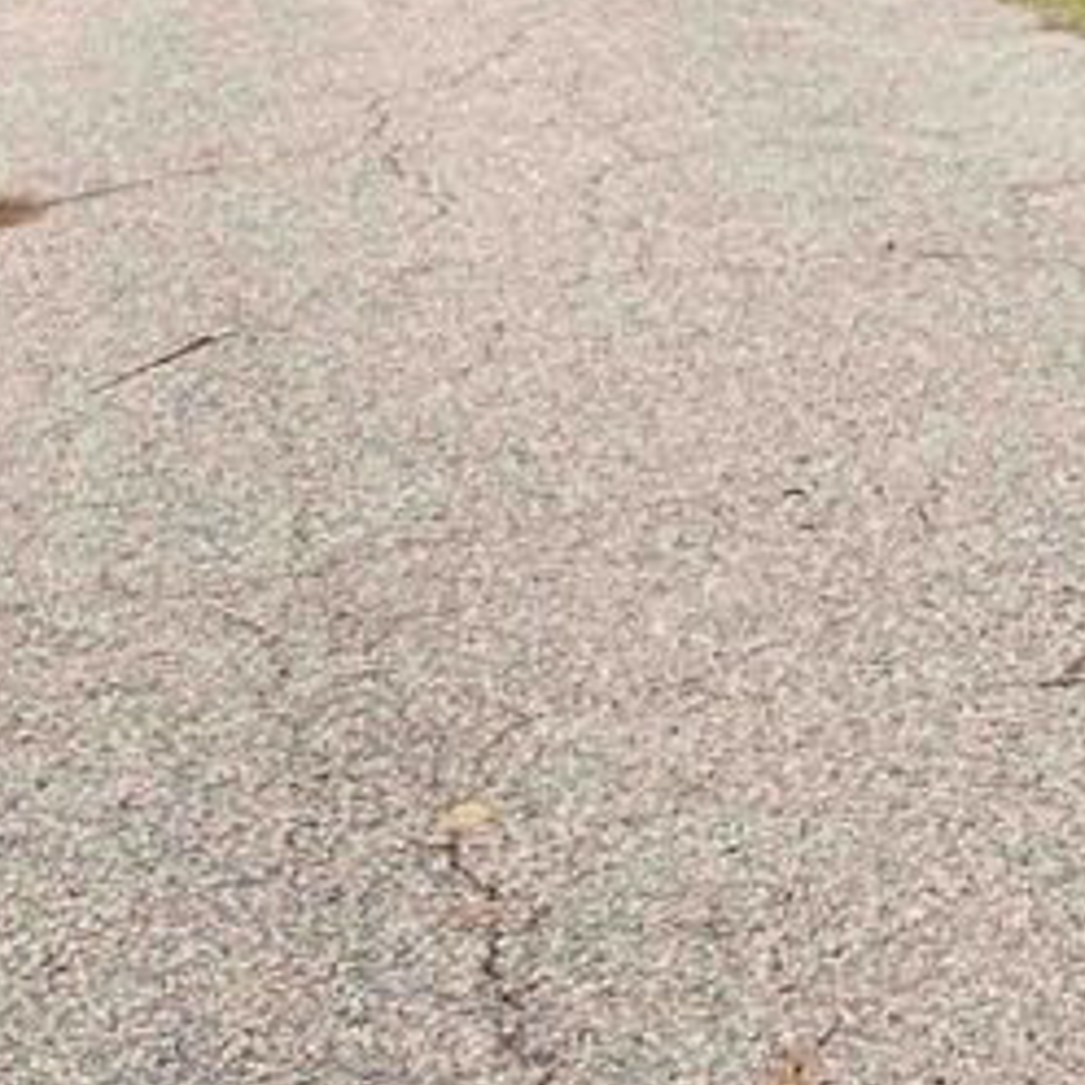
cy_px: -472
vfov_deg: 16.8
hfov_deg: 16.2
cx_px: 1763
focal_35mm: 95
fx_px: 3369
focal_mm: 5.96
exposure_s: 1/2151
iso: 50
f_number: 1.6
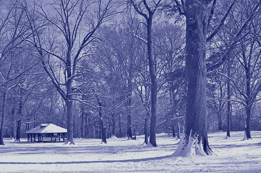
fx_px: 380
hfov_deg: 37.9
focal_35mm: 52
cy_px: 86
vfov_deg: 25.6
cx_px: 130
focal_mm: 35
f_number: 5.6
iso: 100
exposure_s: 1/320
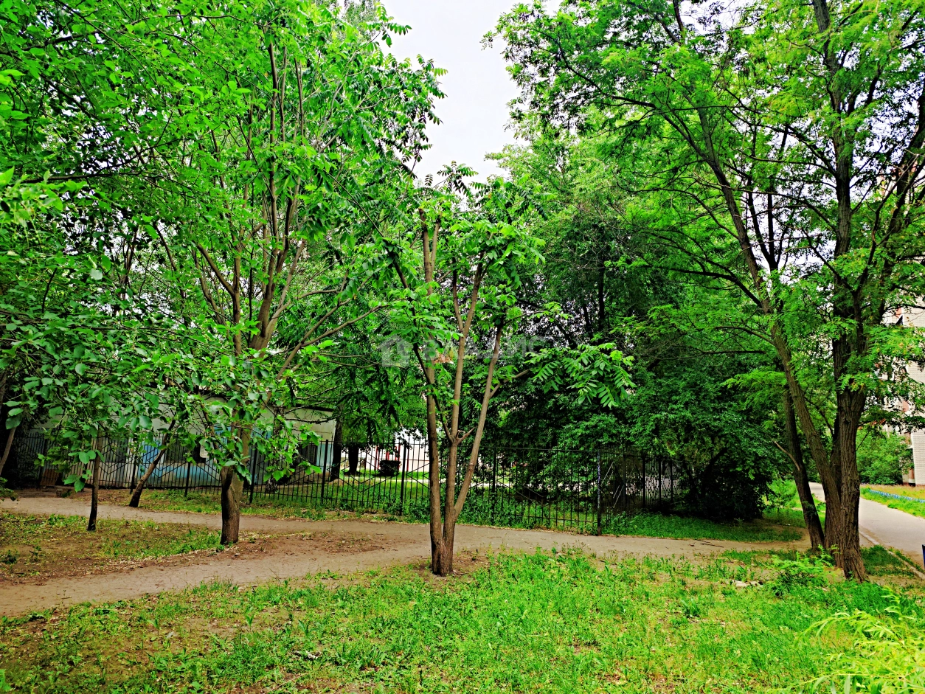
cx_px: 462
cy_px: 347
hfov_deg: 73.9
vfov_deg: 58.9
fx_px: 615
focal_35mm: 23
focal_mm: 6.55
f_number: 1.6
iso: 50
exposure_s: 1/1301
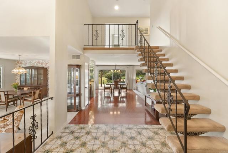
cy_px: 76
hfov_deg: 96.7
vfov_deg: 73.9
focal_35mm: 16
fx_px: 101
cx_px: 114
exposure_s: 1/1.67
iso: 500
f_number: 8
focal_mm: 16
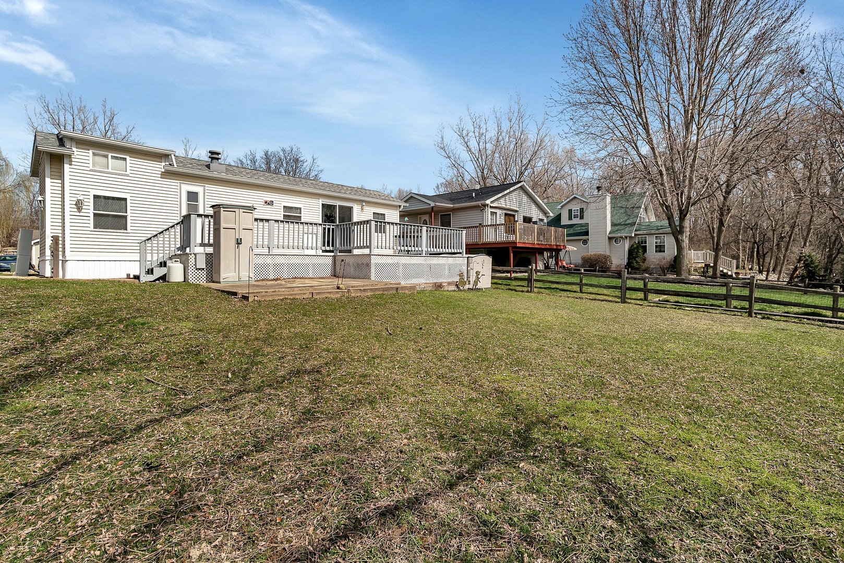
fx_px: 375
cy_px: 282
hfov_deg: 96.7
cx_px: 422
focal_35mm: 16
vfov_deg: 73.8
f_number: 13
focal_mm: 16
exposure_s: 1/250
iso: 160
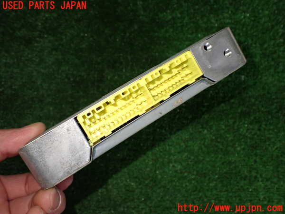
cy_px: 107
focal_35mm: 30
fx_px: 247
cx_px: 142
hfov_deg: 60.0
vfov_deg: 46.8
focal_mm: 5.4
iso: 640
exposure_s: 1/125
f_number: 2.3
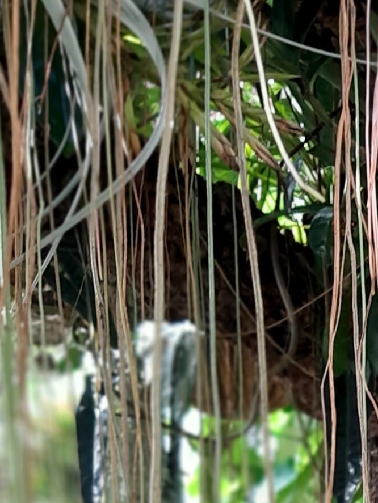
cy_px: 596
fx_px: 1091
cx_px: 519
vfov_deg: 23.8
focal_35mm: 75
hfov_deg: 18.1
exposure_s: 1/50
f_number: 1.7
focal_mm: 3.93
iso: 50
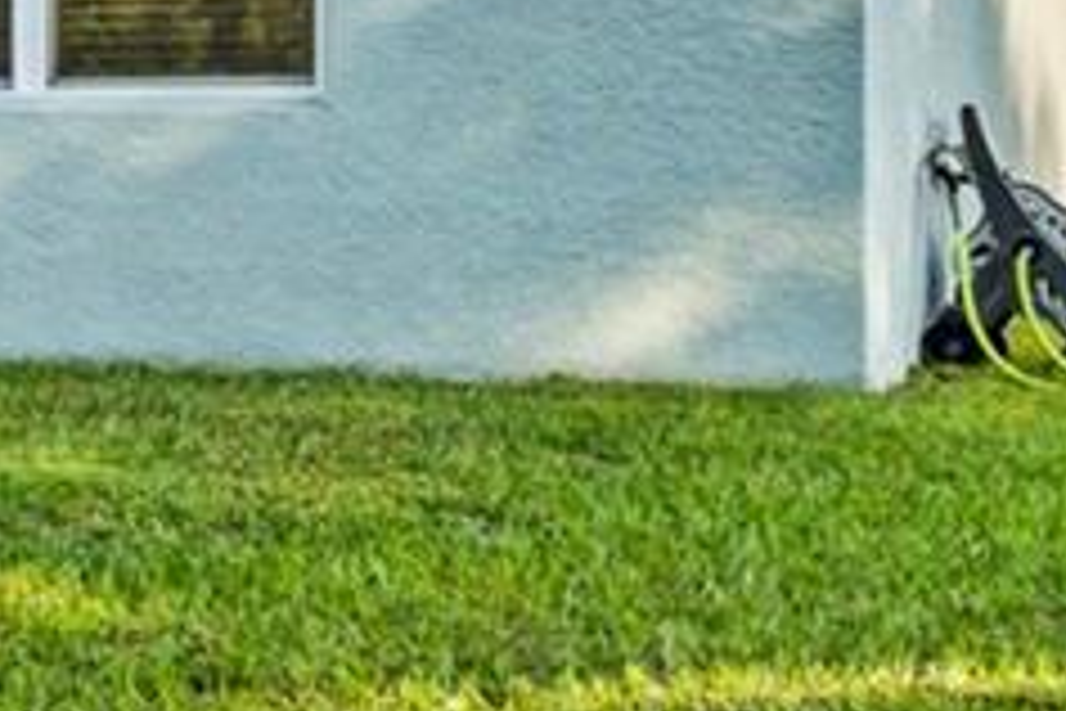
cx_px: -693
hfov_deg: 16.6
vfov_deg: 12.6
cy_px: 184
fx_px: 3198
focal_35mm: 108
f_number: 8
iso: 400
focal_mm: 16
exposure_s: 1/80
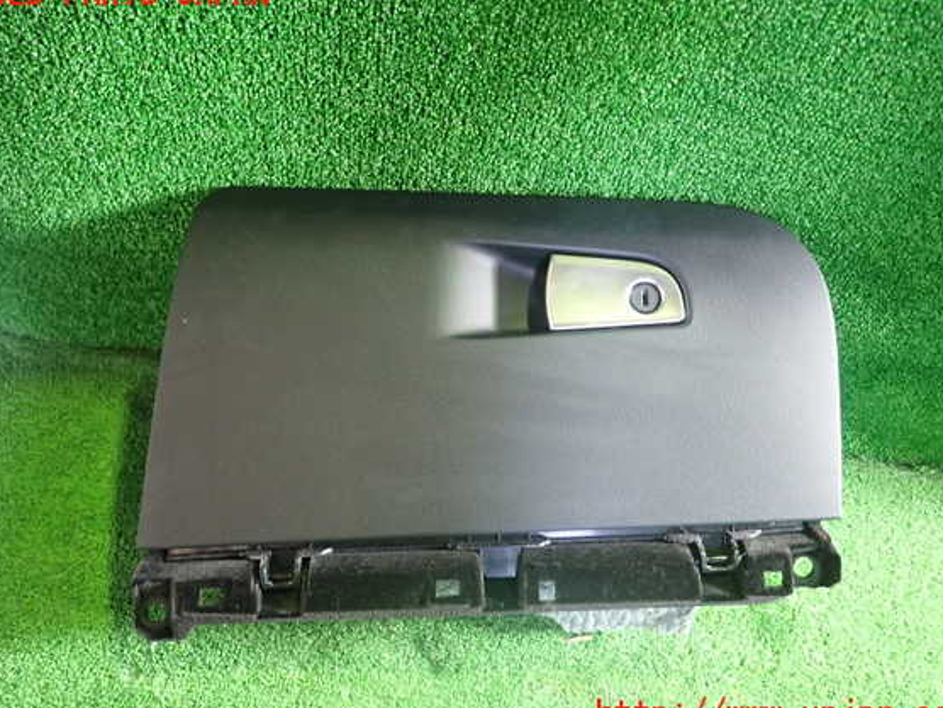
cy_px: 355
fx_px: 736
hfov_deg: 65.3
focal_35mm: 27
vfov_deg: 51.4
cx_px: 470
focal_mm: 4.5
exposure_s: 1/30
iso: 500
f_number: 2
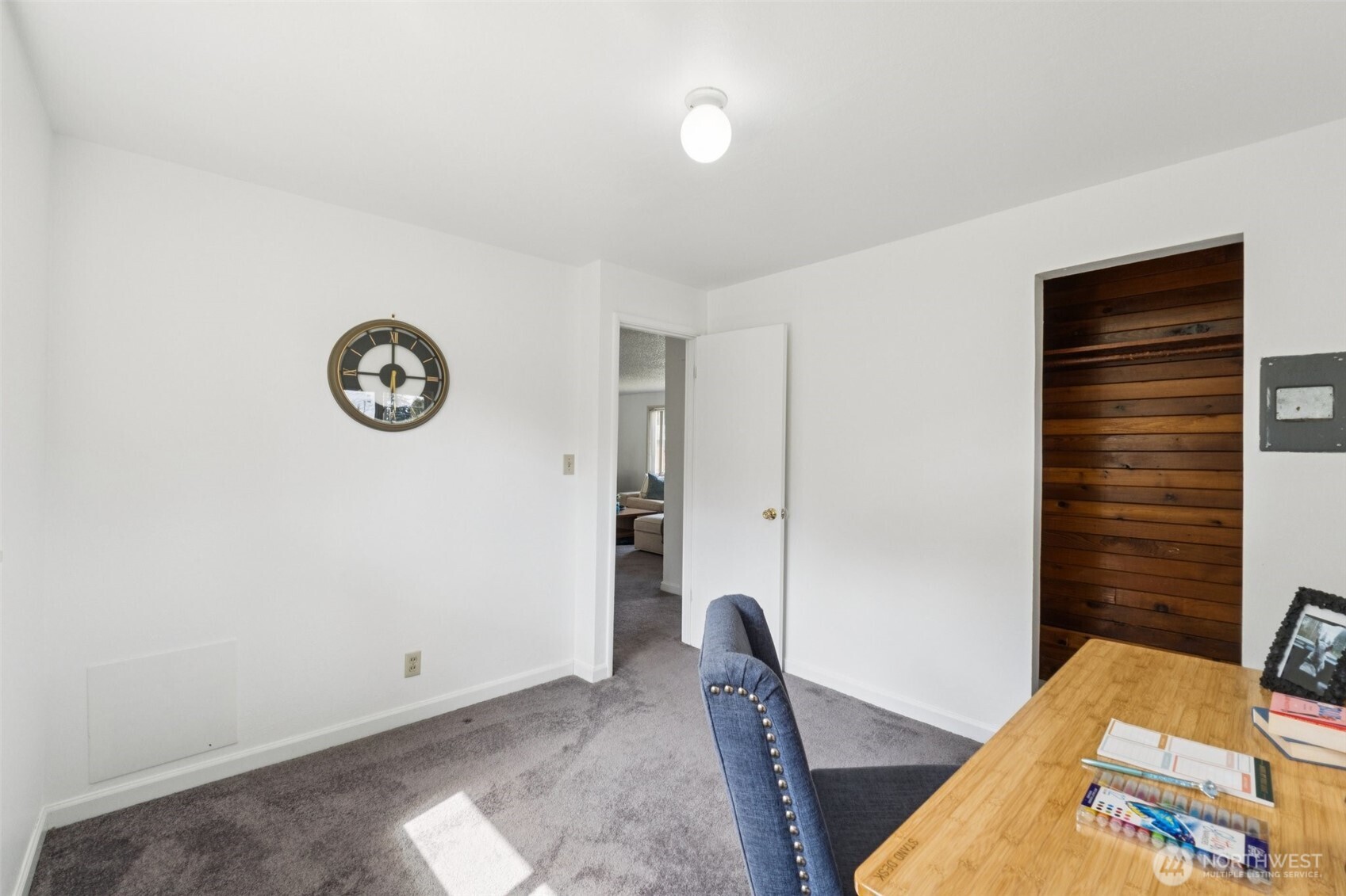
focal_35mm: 15
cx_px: 673
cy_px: 448
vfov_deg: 77.3
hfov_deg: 100.4
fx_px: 561
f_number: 10
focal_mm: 10
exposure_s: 1/13
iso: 250
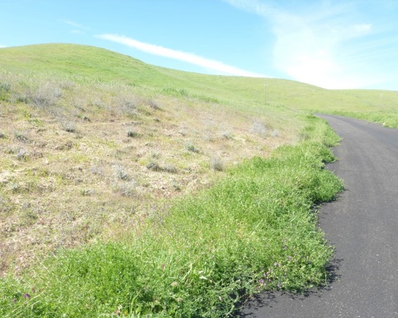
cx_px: 191
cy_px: 164
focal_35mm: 26
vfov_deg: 54.9
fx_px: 306
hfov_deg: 66.0
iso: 100
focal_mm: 4.3
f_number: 4
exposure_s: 1/320
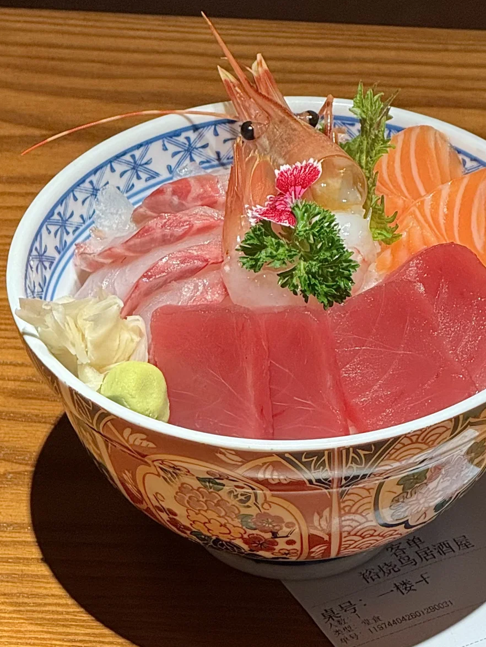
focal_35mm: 147
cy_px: 327
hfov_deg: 10.1
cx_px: 293
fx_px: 2752
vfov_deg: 13.4
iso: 250
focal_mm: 15.66
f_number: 2.8
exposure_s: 1/100
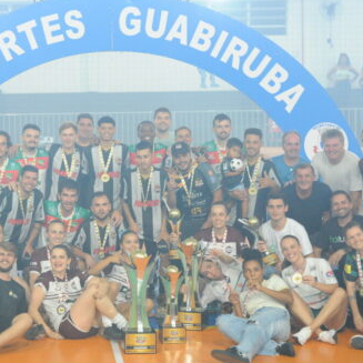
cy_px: 194
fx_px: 902
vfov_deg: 22.8
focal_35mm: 76
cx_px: 58
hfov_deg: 22.4
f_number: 3.5
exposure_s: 1/250
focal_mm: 50
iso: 5000
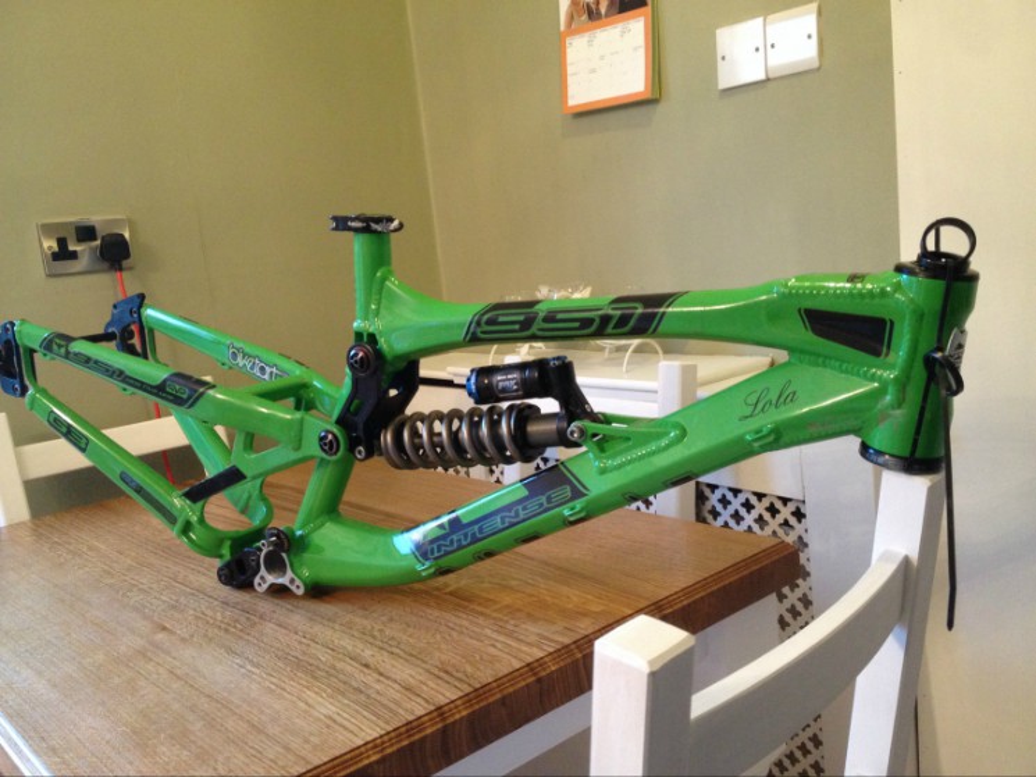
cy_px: 388
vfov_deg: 40.7
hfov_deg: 52.6
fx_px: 1048
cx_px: 518
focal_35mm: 35
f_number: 2.4
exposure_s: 1/20
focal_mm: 4.28
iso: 250
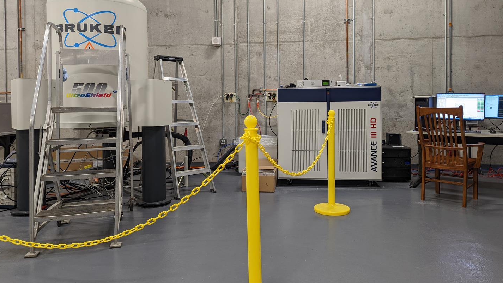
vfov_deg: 42.6
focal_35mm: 27
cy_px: 107
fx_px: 360
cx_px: 256
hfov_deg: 69.9
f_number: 1.85
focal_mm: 6.81
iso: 49
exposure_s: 1/24
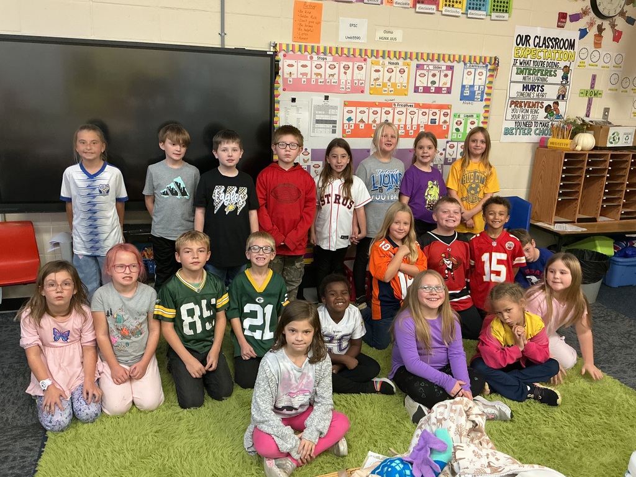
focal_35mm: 29
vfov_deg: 48.2
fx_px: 533
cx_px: 318
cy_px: 238
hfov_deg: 61.7
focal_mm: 3
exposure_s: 1/60
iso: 200
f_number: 1.8
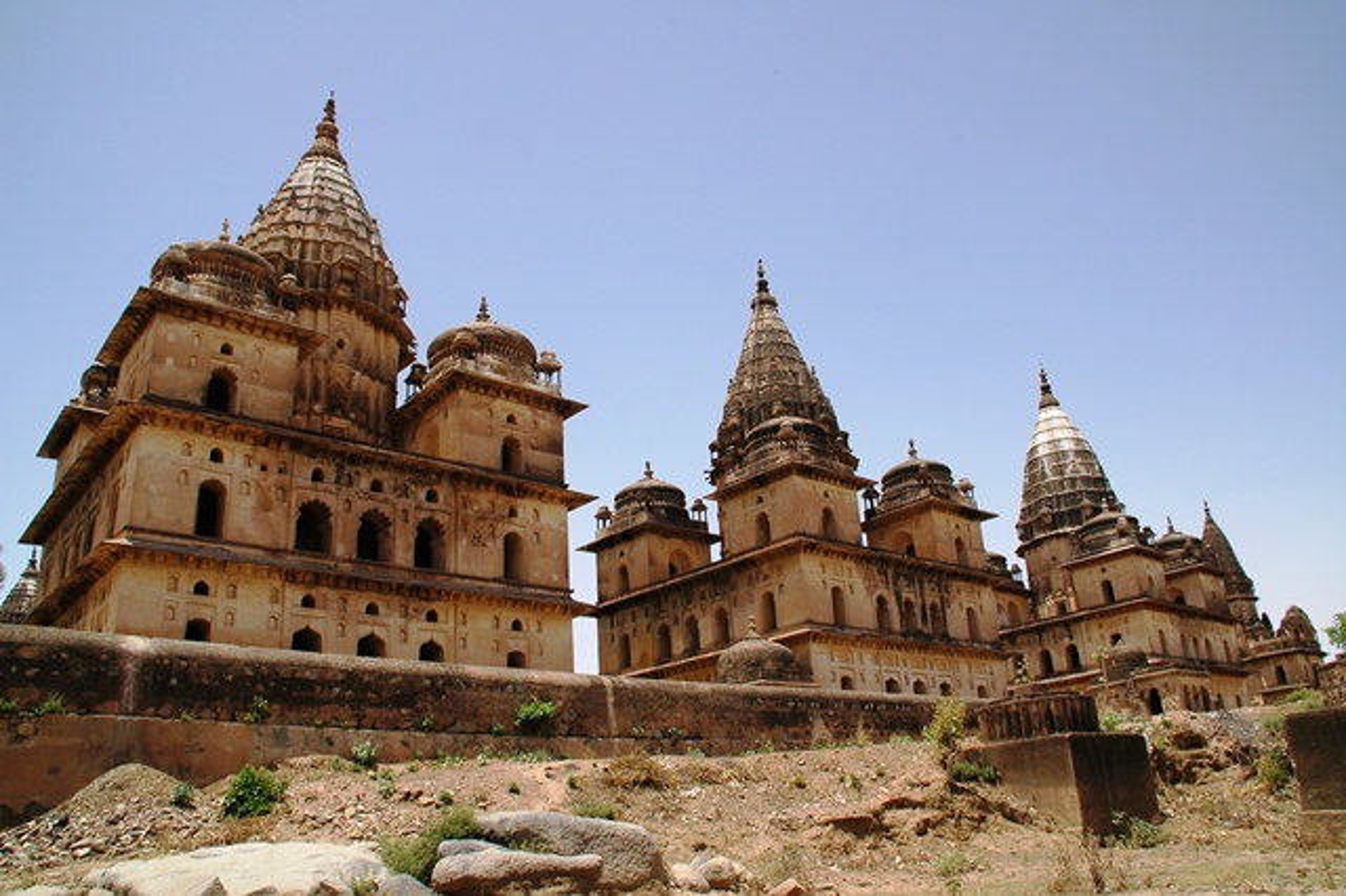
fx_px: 1009
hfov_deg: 67.4
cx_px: 673
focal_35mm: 27
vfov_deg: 47.9
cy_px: 448
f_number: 10
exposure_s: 1/320
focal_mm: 18
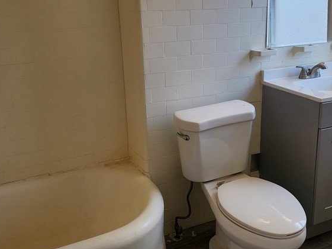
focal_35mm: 42
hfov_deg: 44.7
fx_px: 403
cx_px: 191
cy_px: 104
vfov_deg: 34.3
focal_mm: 6.4
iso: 100
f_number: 1.8
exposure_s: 1/180
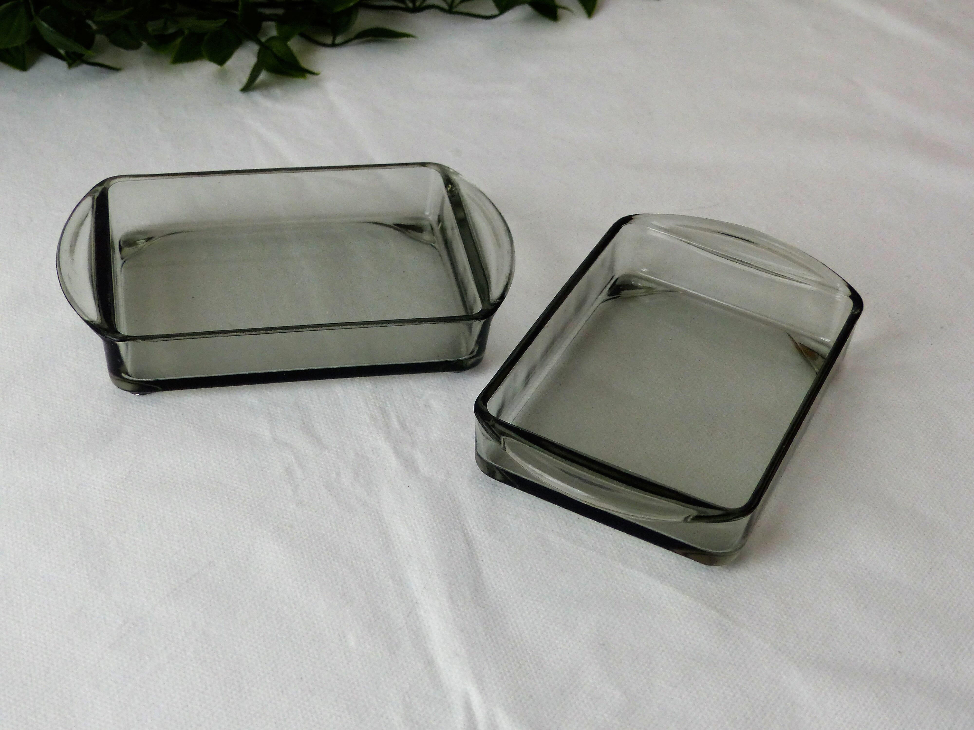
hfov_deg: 32.7
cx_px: 487
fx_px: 1660
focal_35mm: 59
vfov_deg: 24.8
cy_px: 365
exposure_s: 1/60
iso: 160
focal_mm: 10.1
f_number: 2.8
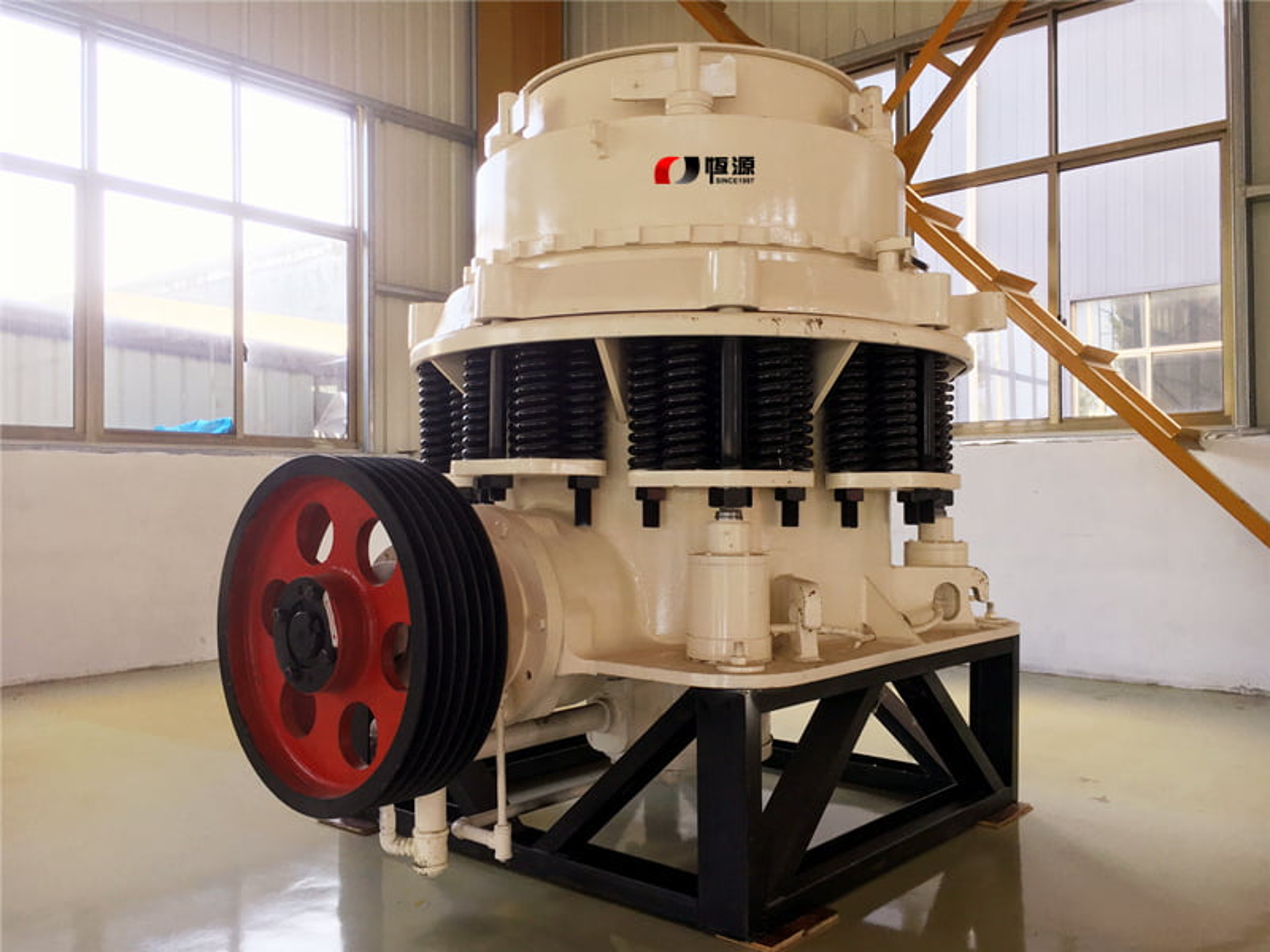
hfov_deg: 61.7
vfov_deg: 48.2
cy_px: 476
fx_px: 1064
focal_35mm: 29
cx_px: 635
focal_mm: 4.15
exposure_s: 1/100
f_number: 2.2
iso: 32
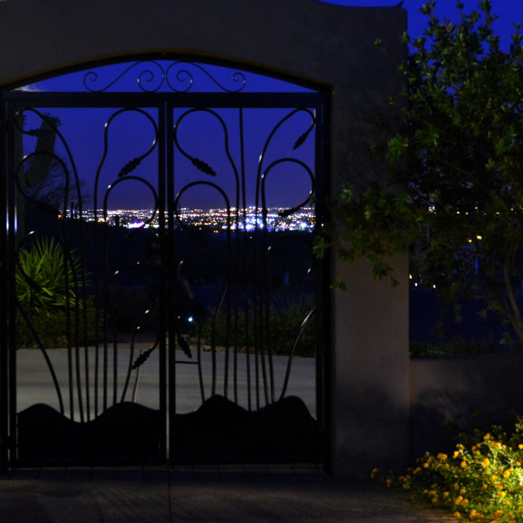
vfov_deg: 18.9
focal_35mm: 92
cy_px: 253
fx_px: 1573
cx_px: 336
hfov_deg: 18.8
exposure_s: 1.3
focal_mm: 56
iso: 2500
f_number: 8
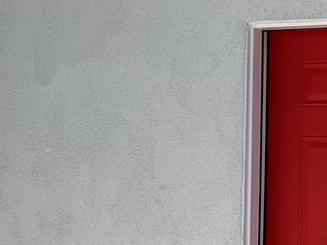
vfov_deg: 16.7
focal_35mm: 88
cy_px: 194
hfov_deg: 20.7
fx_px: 832
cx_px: 394
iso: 25
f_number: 1.8
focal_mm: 3
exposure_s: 1/1786
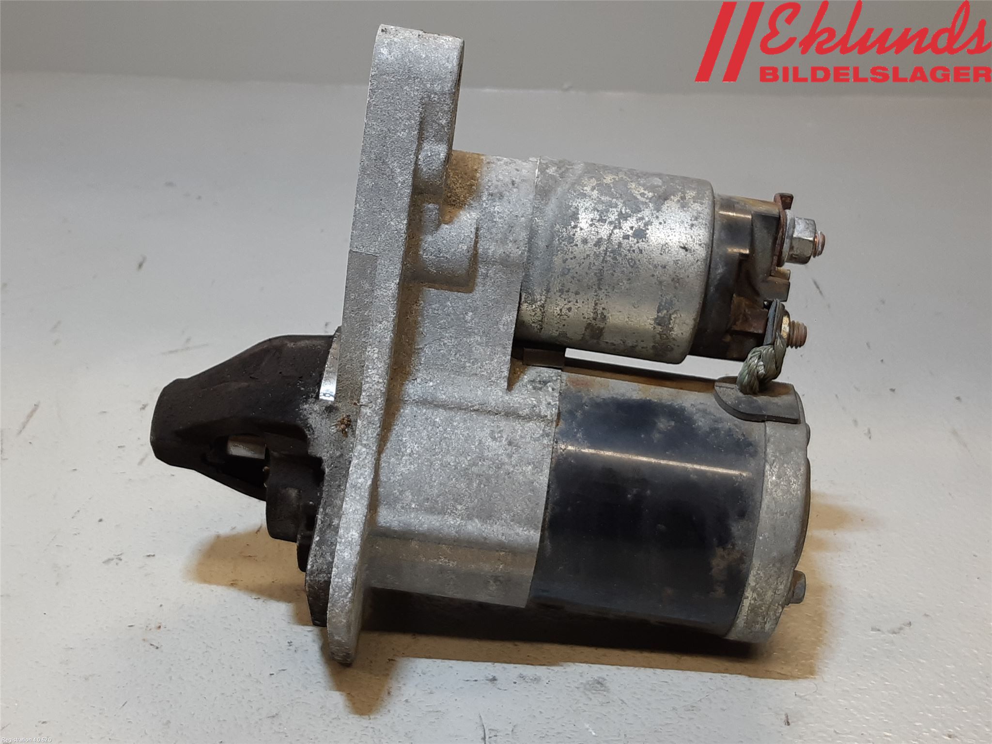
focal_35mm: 26
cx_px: 496
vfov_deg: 53.1
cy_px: 372
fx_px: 745
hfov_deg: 67.3
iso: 64
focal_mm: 3.93
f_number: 1.7
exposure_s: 1/50
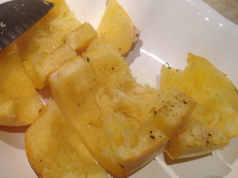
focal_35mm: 41
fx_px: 282
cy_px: 91
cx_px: 98
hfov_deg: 45.6
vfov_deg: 35.2
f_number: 2.4
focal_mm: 4.12
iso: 50
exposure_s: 1/24
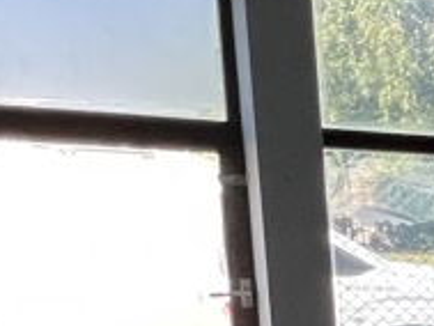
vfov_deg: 15.0
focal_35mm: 94
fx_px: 1179
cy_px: 425
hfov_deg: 11.9
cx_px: 1260
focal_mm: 1.57
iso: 100
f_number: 1.8
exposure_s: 1/99
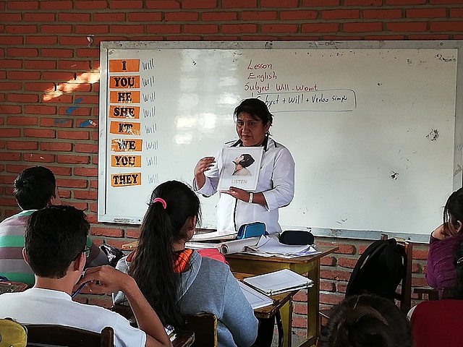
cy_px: 174
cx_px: 232
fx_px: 1097
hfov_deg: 23.8
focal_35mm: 82
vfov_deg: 18.0
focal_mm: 3.81
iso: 160
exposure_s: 1/60
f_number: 2.2
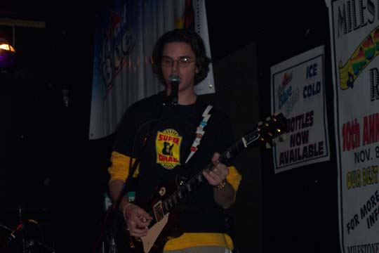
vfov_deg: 12.0
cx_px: 190
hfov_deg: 17.9
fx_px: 1200
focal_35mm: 114
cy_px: 126
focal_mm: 24
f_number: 4.8
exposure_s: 1/90
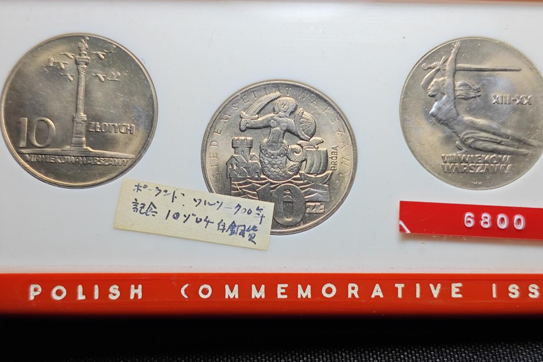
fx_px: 815
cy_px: 191
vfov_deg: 25.1
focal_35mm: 54
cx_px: 278
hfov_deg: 36.9
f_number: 1.6
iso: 64
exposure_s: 1/100
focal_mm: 5.84
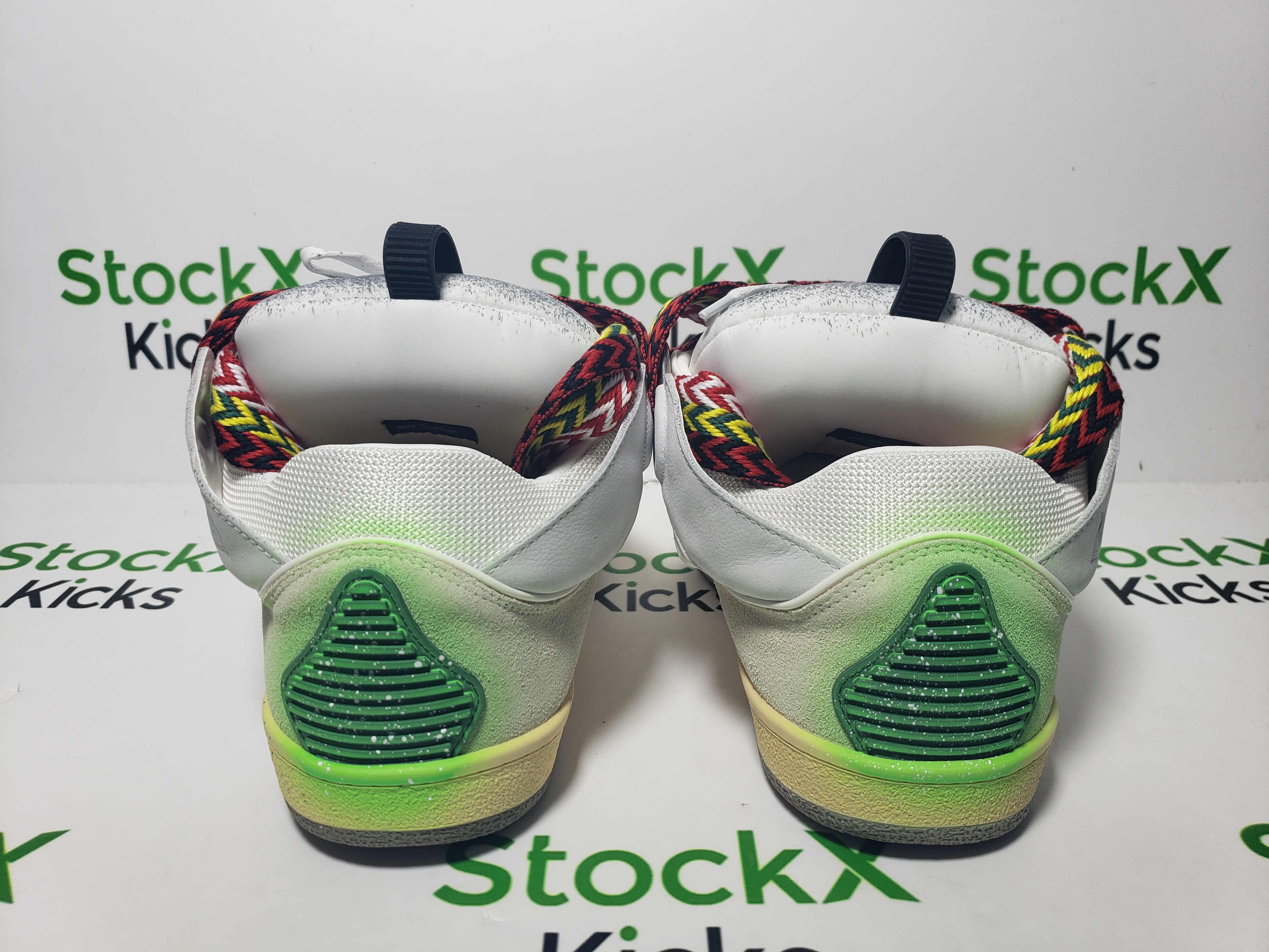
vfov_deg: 53.1
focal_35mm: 26
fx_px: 953
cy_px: 476
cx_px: 634
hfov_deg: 67.3
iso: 50
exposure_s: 1/529
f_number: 1.5
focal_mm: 4.3
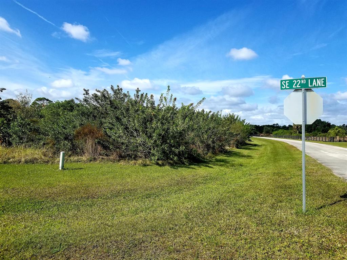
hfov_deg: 67.3
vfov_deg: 53.1
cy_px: 130
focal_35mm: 26
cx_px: 174
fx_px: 261
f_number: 1.7
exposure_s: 1/2624
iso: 50
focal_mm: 4.2
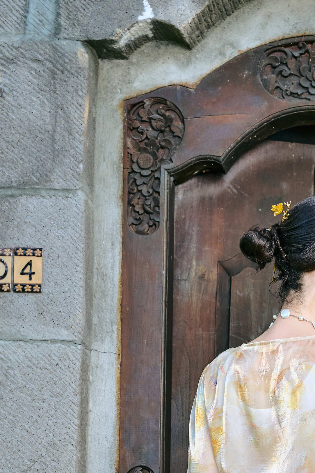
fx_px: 1601
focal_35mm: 122
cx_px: 334
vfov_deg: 16.0
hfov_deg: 11.1
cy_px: 597
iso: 250
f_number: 6.3
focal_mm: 48
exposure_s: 1/160
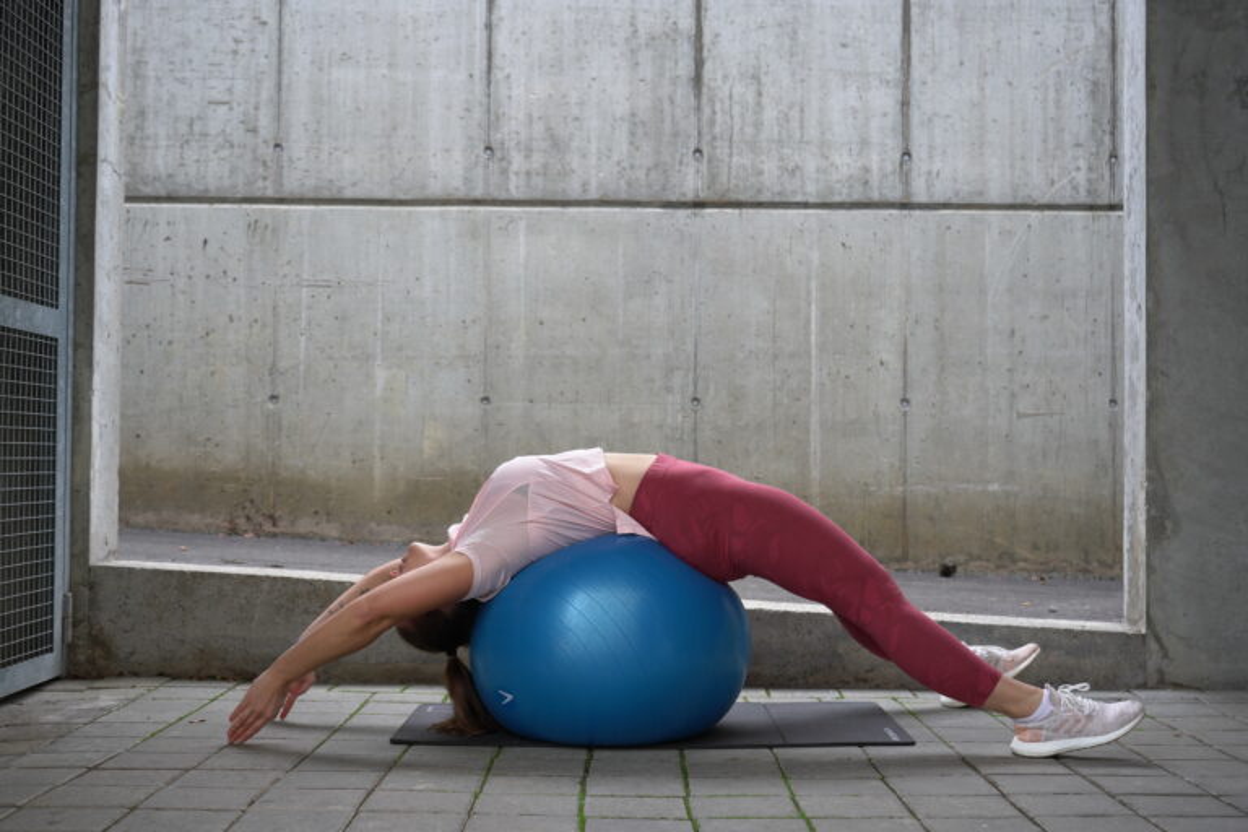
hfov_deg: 43.6
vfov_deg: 29.9
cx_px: 624
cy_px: 416
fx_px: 1560
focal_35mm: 45
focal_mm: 45
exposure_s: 1/50
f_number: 4.5
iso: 320
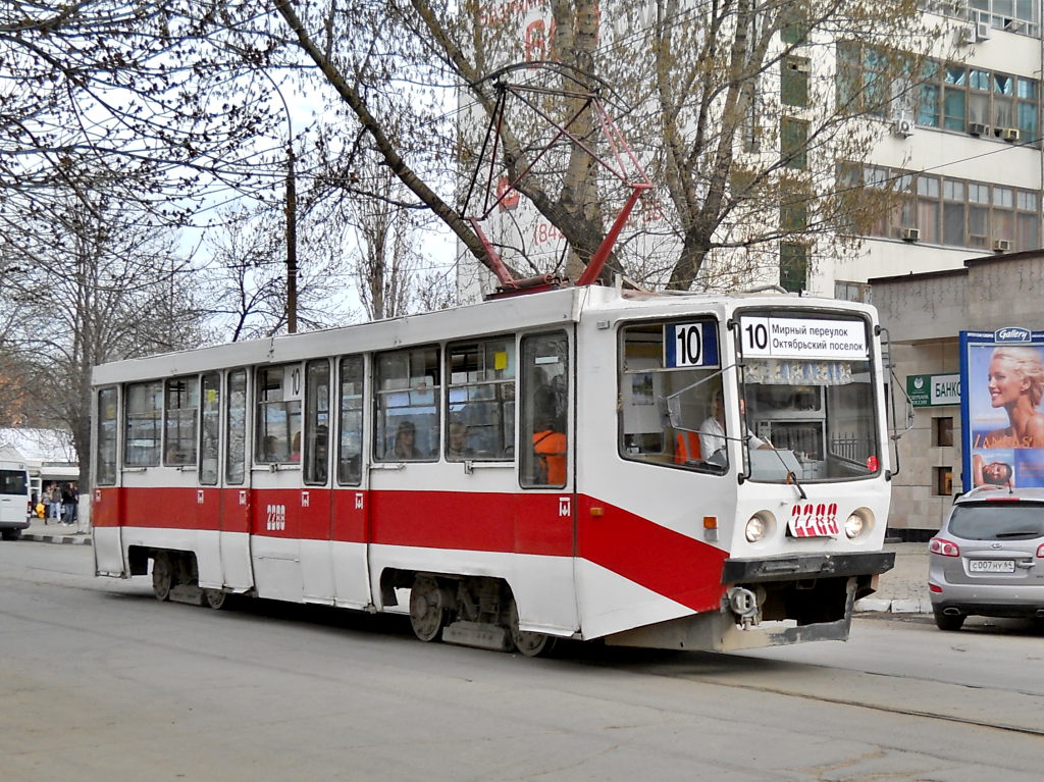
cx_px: 522
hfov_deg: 45.8
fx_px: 1236
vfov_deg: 35.1
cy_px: 391
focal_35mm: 41
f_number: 3.1
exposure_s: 1/250
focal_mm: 6.72
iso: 80
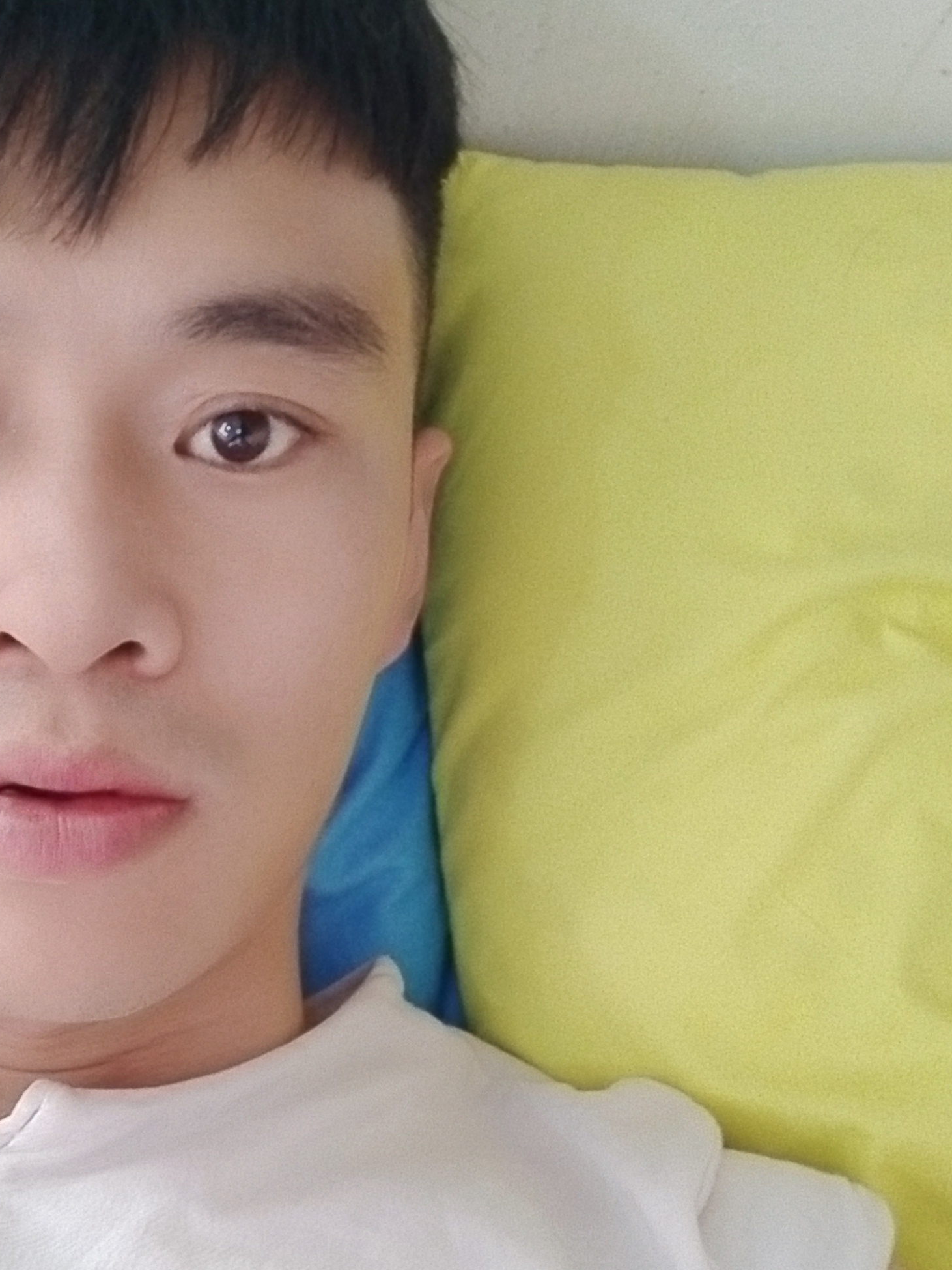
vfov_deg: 31.9
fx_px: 2200
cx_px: 120
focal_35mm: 60
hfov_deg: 23.8
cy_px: 839
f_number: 2
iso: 941
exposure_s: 1/16.7
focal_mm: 3.87
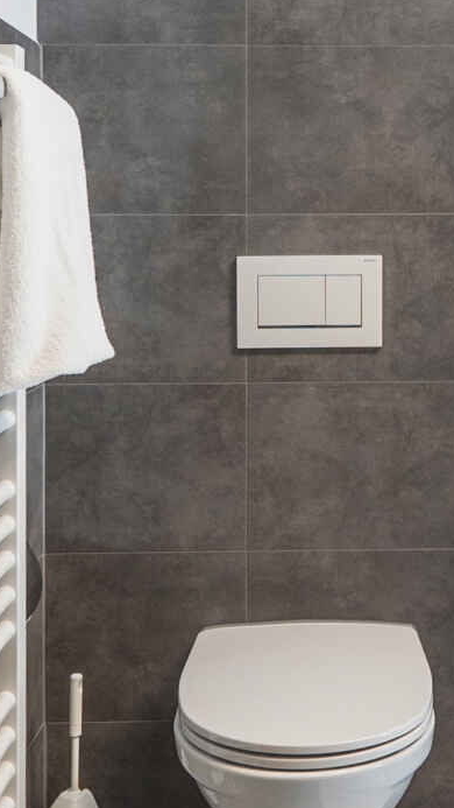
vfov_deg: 44.5
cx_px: 503
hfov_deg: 25.1
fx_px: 941
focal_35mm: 44
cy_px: 628
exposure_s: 1/20
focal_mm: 7
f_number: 3.5
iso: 200
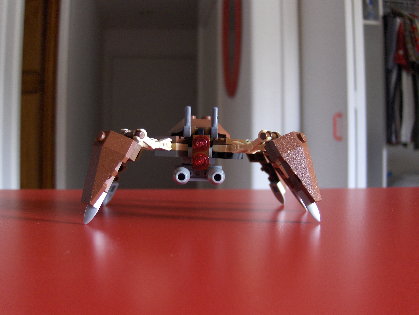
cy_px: 158
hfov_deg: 52.6
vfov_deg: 40.8
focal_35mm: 35
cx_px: 210
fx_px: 424
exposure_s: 1/5.36
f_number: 2.8
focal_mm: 7.5
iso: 100
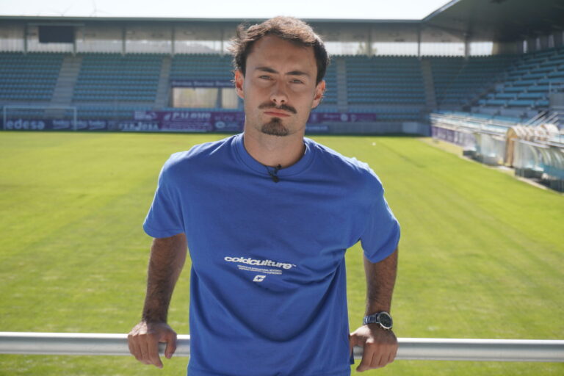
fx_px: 1034
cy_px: 188
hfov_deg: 30.5
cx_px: 282
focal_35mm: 66
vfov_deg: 20.6
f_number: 6.3
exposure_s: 1/320
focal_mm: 44
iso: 100
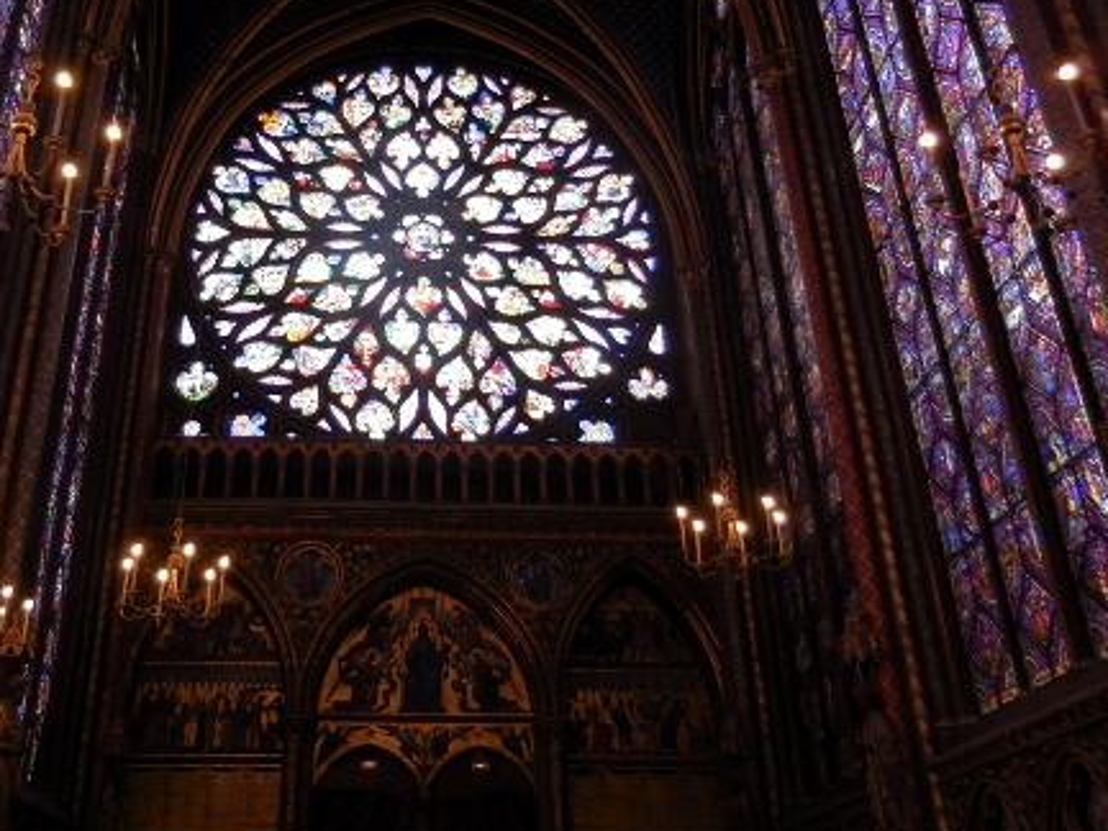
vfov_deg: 37.9
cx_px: 410
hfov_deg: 49.6
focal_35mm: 37
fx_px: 1184
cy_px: 231
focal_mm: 4.5
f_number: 3.3
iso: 180
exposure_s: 1/30
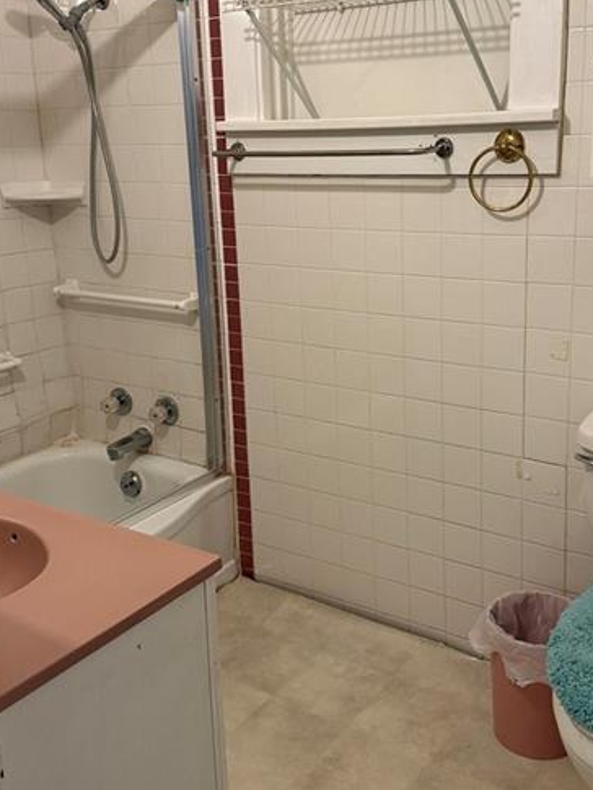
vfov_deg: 48.9
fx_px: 868
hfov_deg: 37.7
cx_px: 340
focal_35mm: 38
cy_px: 350
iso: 250
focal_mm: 6.76
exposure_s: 1/60
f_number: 1.78
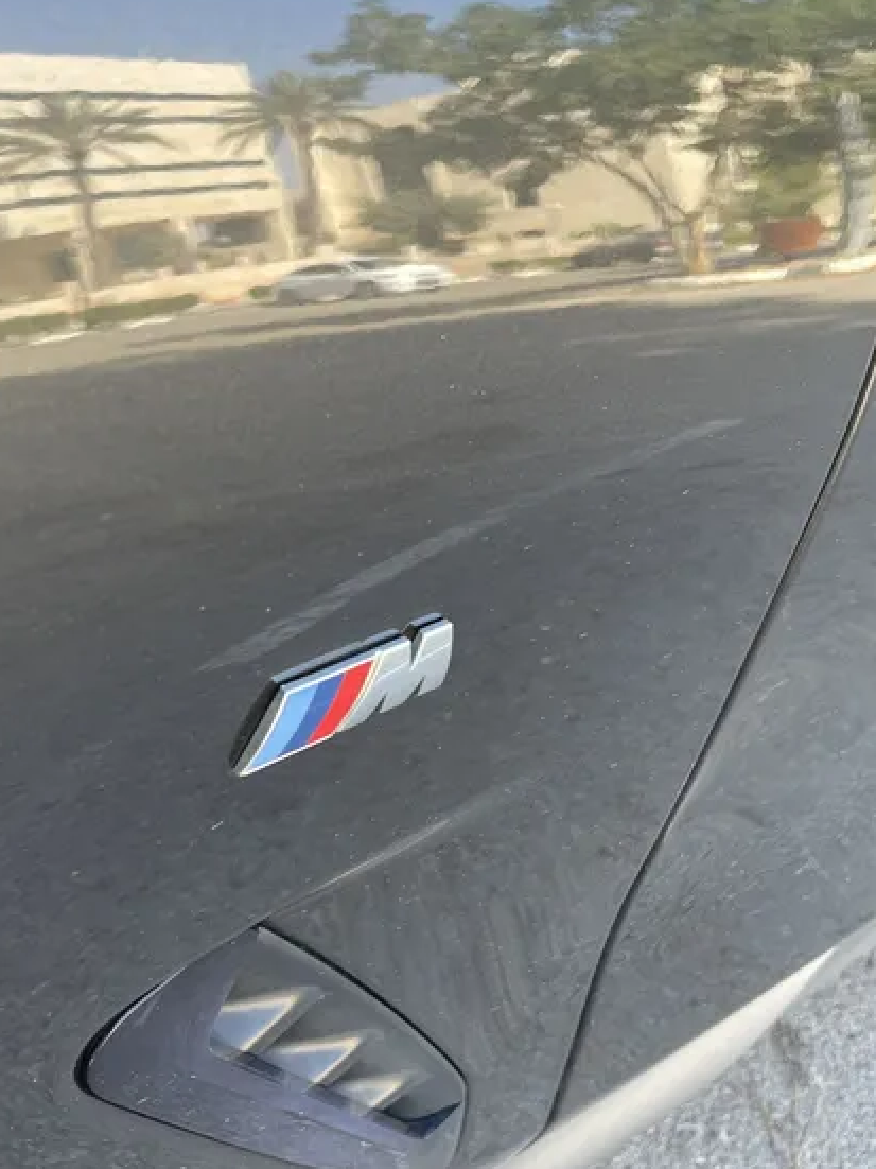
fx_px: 1148
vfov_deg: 54.0
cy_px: 562
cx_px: 320
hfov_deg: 41.4
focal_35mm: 34
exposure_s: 1/152
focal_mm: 4.2
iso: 32
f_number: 1.6
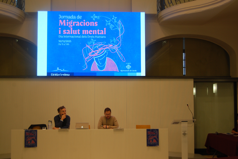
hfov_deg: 35.1
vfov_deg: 23.7
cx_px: 119
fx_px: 376
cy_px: 80
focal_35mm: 57
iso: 400
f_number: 4.8
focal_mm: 38
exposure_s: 1/50
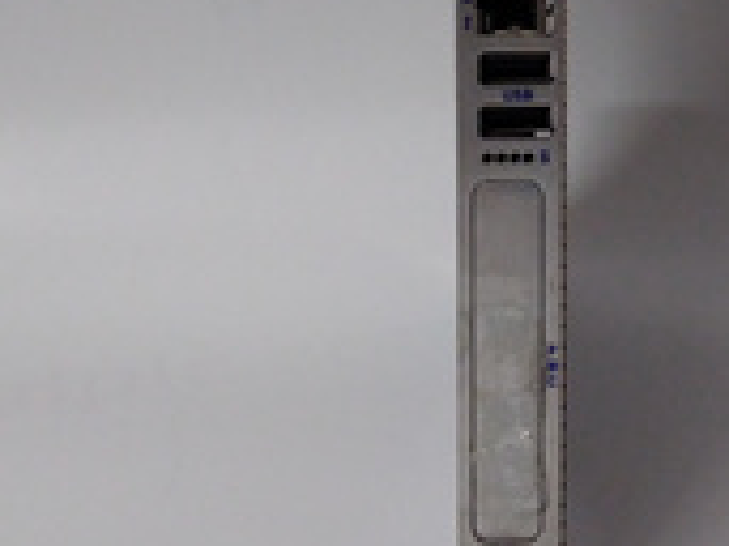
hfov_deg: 24.5
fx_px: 1663
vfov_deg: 18.0
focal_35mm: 79
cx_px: 520
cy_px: -49
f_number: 2
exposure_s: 1/33
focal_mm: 3.79
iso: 277
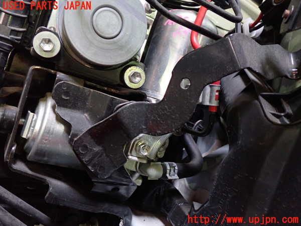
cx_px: 150
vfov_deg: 46.8
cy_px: 113
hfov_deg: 60.0
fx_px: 261
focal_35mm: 30
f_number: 2.3
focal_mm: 5.4
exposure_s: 1/25
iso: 800
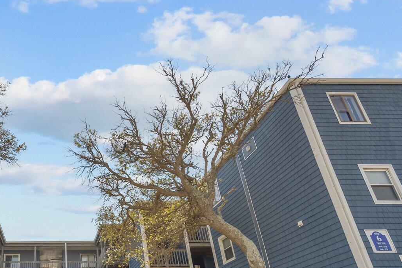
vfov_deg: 43.8
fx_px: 313
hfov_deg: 57.4
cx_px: 49
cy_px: 221
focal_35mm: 28
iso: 64
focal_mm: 14
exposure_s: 1/250
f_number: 7.1
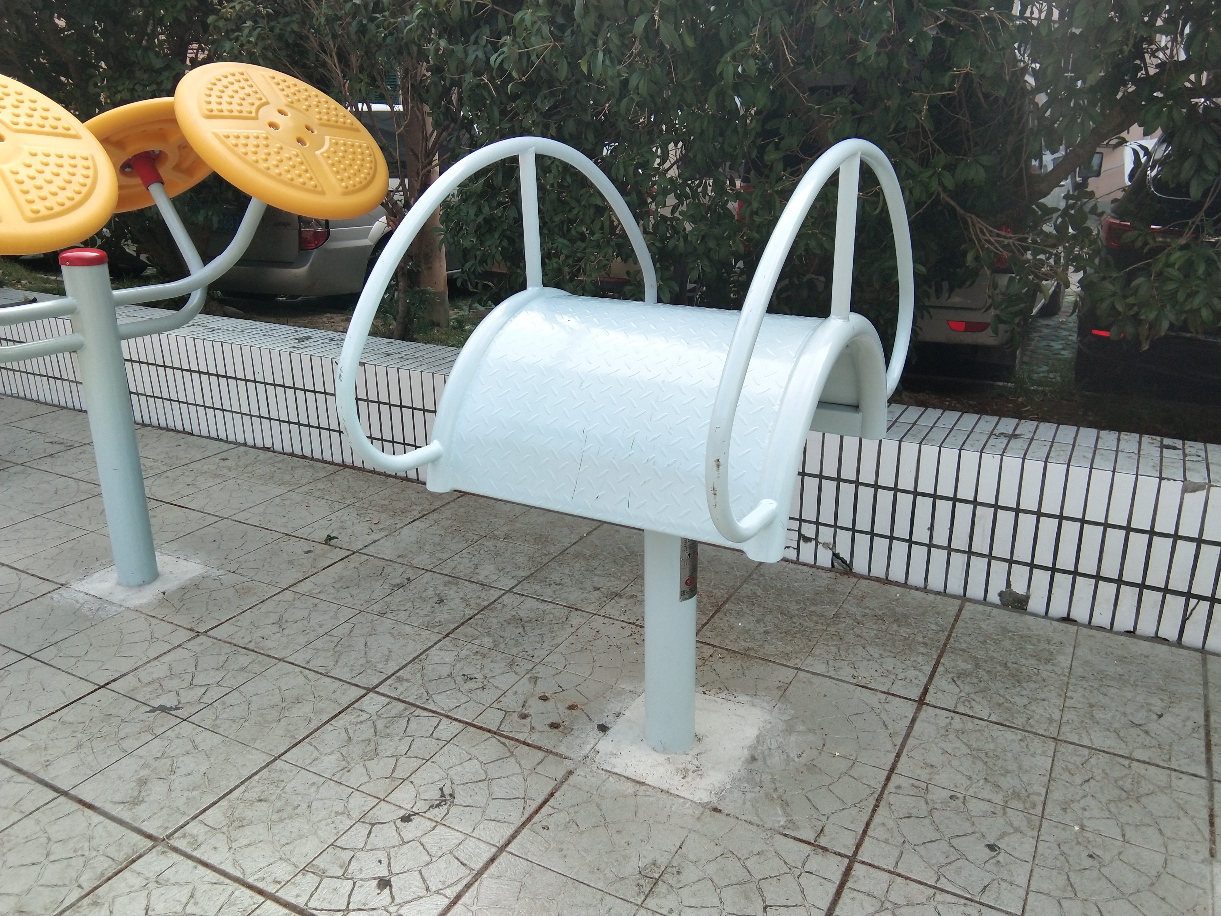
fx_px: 1093
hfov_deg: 58.4
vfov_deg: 45.4
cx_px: 610
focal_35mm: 31
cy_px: 458
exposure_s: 1/280
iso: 50
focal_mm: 3.69
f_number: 2.2
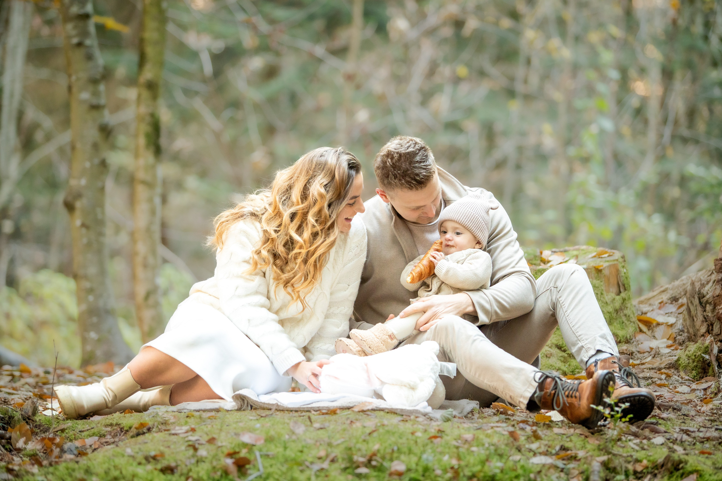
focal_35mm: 145
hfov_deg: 14.2
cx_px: 361
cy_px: 240
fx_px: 2908
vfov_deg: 9.5
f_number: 2.8
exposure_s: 1/200
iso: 2000
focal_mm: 145
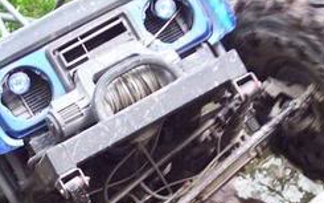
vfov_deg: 7.3
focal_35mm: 180
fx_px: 1589
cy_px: 137
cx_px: 161
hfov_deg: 11.6
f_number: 3.6
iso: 140
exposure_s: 1/11.7
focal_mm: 10.8
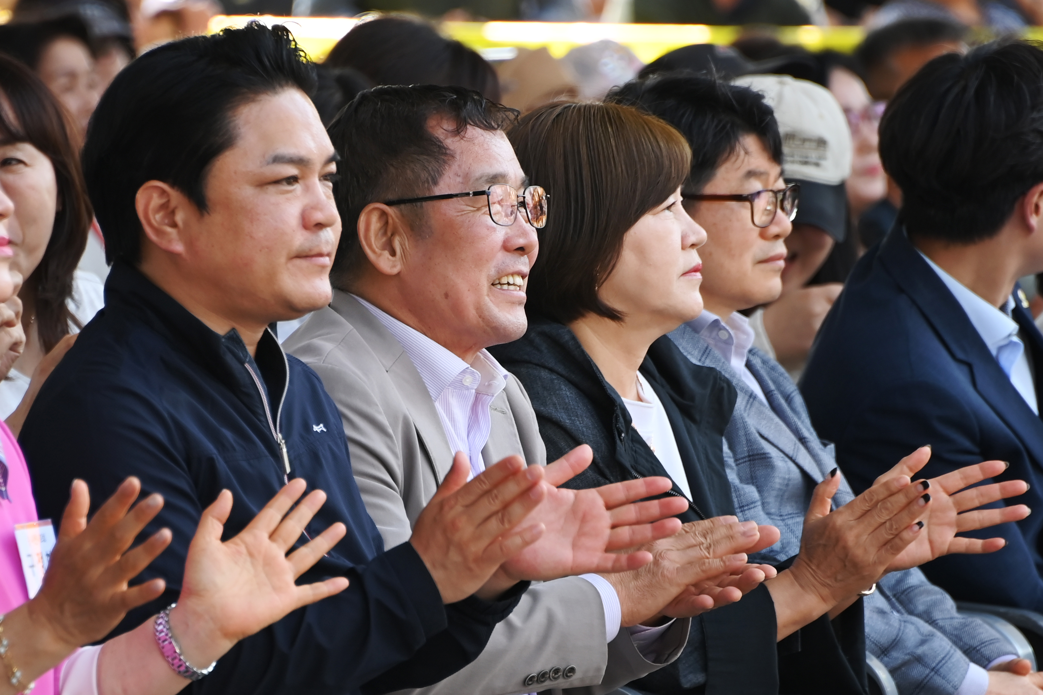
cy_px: 348
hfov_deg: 6.9
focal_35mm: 300
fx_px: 8691
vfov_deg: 4.6
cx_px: 522
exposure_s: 1/250
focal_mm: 300
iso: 400
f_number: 6.3
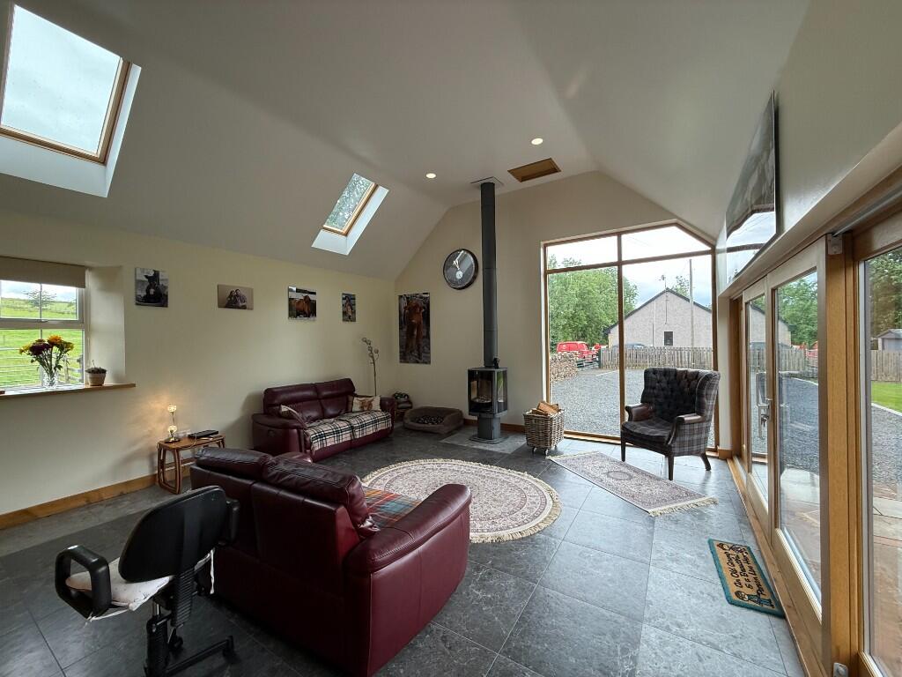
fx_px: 365
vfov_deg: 85.7
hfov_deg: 102.1
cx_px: 451
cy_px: 338
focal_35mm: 14
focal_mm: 2.22
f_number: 2.2
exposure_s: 1/100
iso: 80
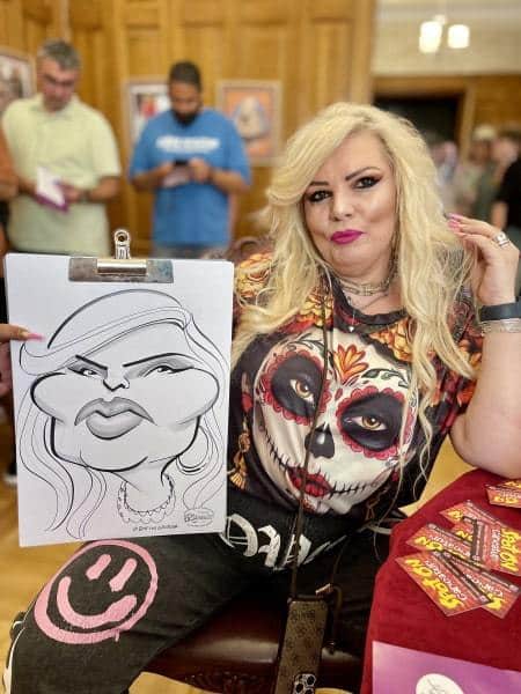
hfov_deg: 53.1
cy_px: 347
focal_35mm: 26
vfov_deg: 67.3
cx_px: 260
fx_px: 522
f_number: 1.6
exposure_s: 1/50
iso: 200
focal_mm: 4.2
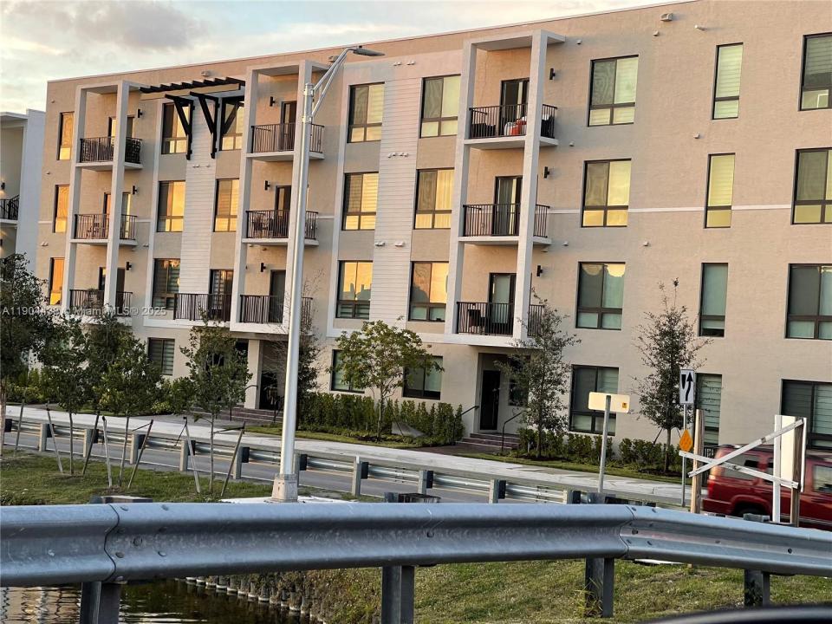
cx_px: 416
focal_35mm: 64
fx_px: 1538
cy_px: 312
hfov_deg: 30.3
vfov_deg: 22.9
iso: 80
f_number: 2.2
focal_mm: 7.5
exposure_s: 1/121
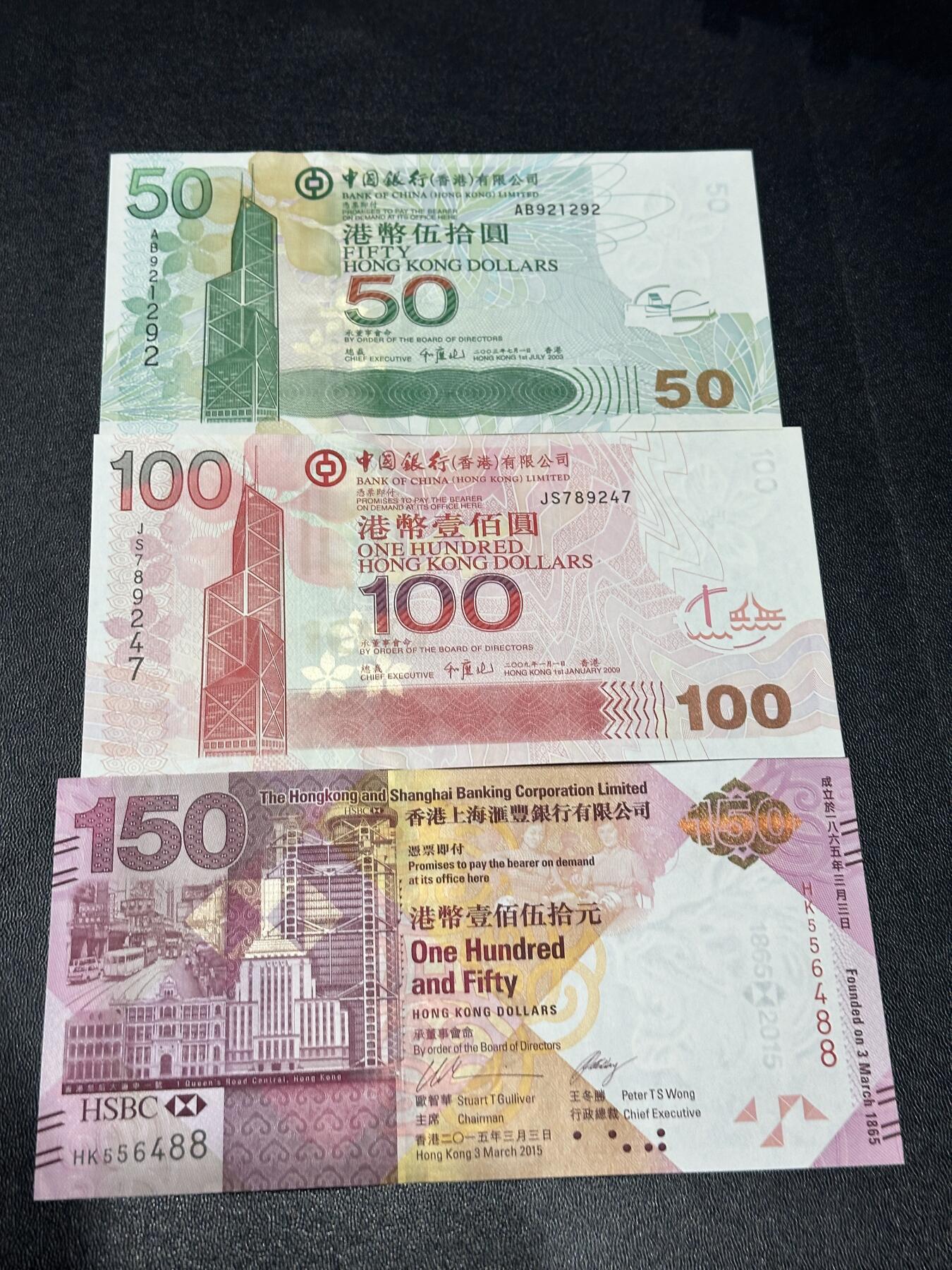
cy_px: 635
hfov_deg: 30.3
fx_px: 1760
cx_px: 476
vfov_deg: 39.7
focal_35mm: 48
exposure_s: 1/50
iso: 64
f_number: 1.78
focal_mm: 6.86
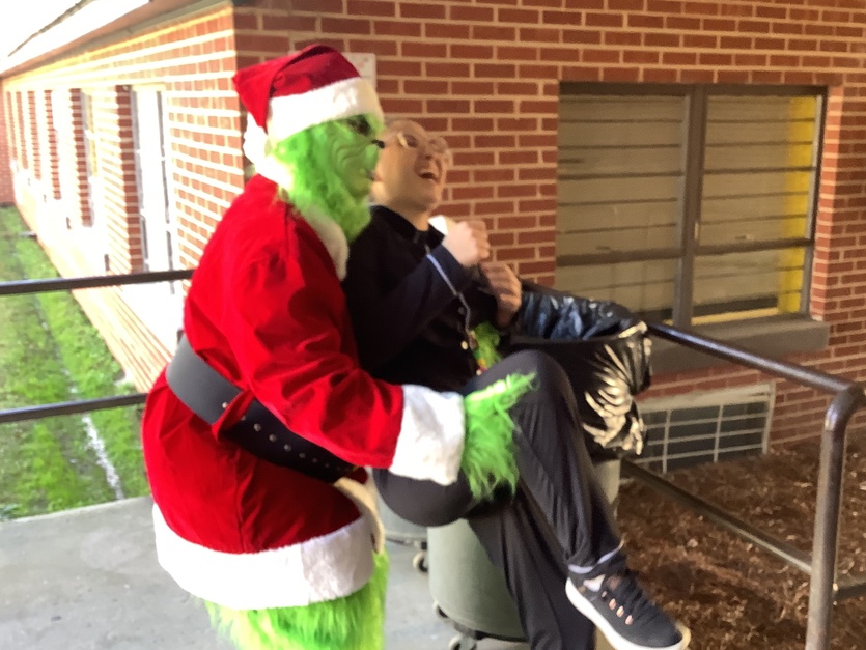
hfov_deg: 48.8
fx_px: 951
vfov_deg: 37.7
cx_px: 498
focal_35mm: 38
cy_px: 335
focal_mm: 3.3
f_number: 2.4
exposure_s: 1/50
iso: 100
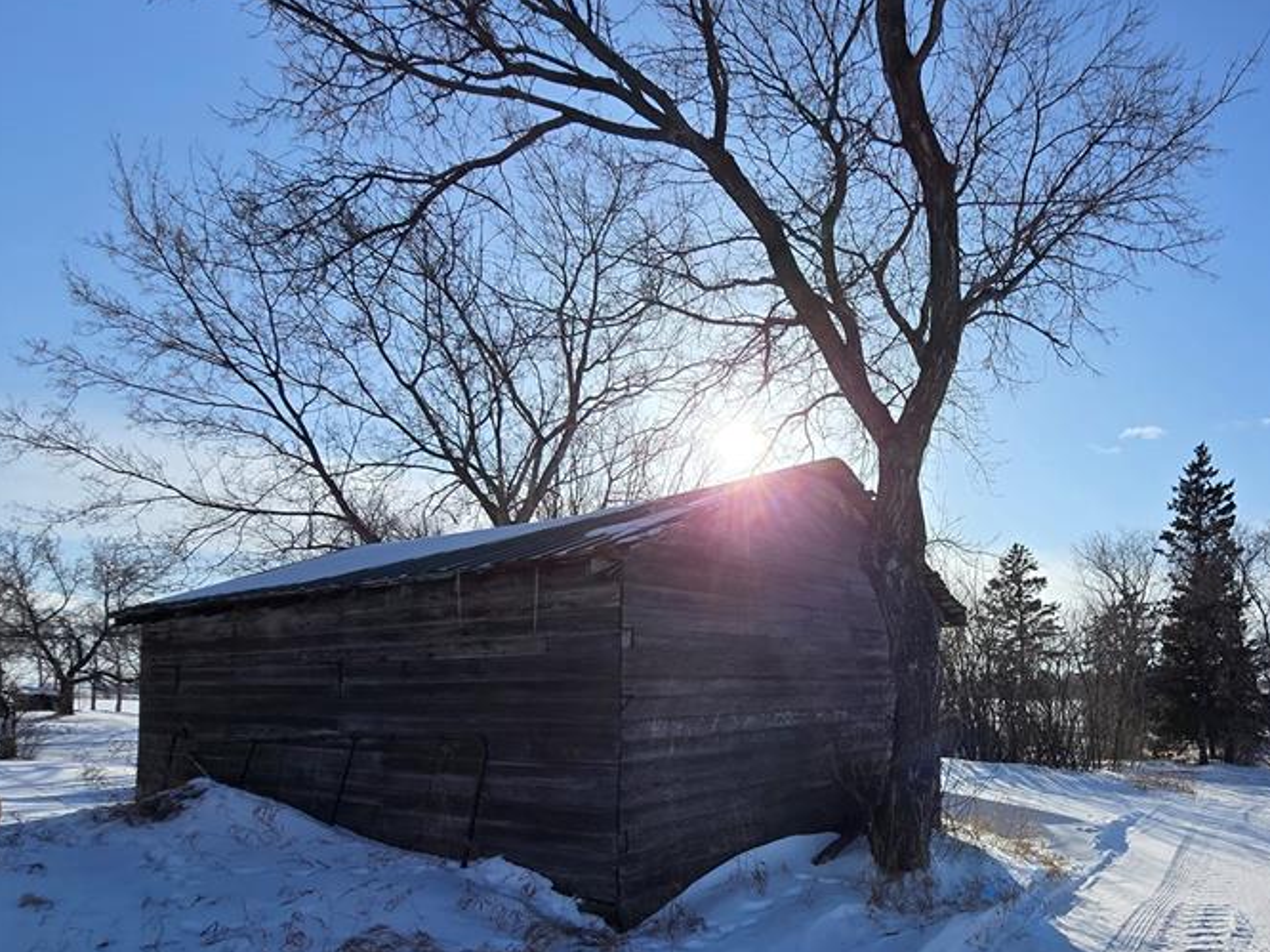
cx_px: 871
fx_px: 734
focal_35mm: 20
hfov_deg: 78.4
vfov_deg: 63.8
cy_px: 652
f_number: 2.2
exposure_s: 1/3707
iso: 50
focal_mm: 2.2
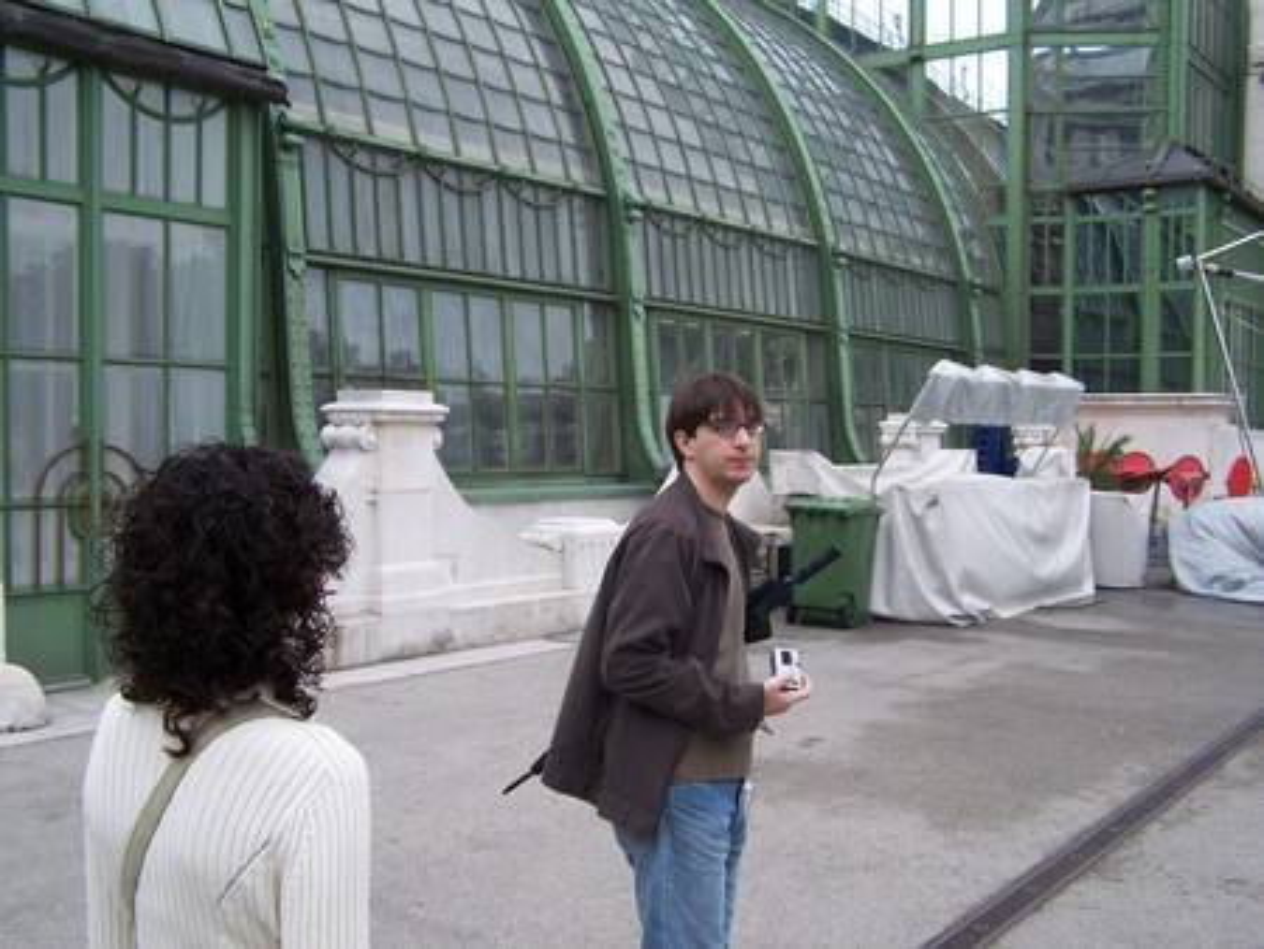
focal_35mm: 38
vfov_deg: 37.8
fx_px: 1388
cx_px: 632
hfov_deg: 49.0
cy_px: 474
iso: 80
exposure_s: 1/250
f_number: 2.8
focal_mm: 6.3
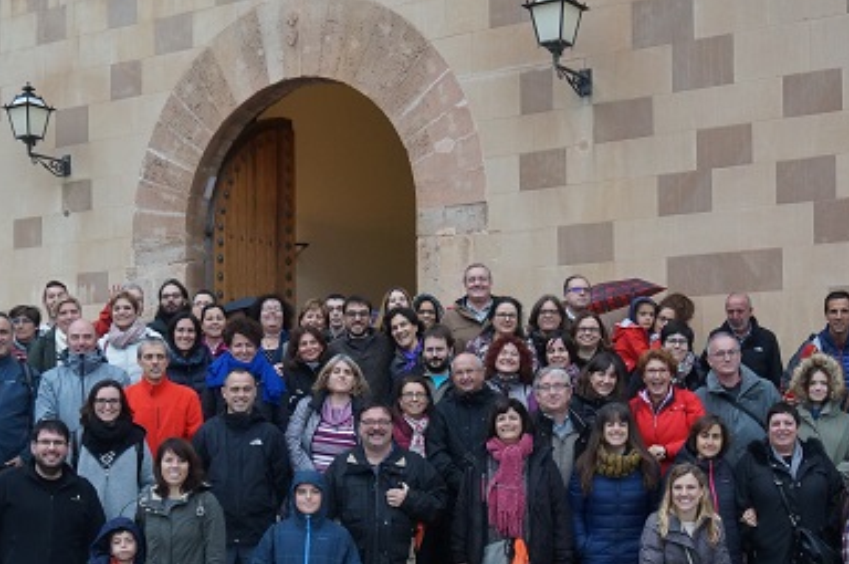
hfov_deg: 32.0
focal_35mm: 63
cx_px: 400
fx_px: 1482
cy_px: 408
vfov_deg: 21.4
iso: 800
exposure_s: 1/160
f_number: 4
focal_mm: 23
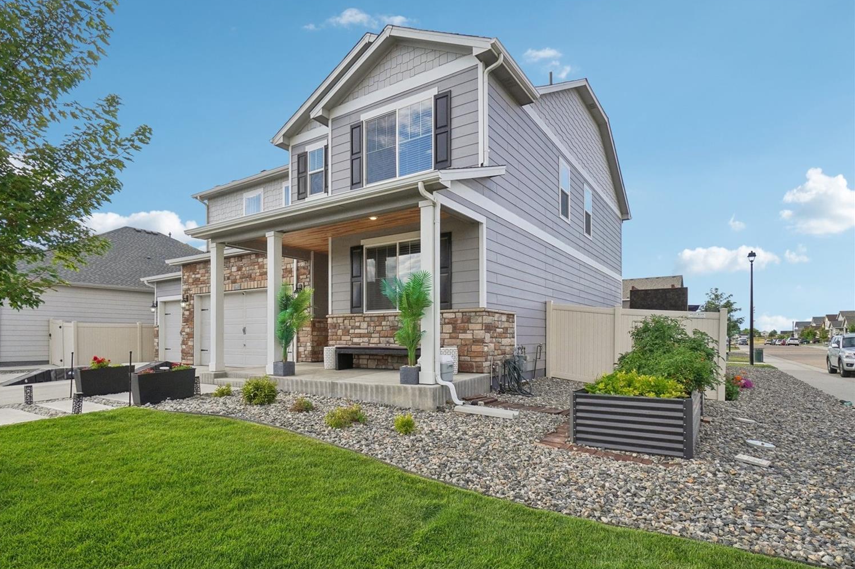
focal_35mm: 18
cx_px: 401
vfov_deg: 68.7
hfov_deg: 91.4
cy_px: 285
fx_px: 416
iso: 400
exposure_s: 1/320
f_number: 9
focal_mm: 11
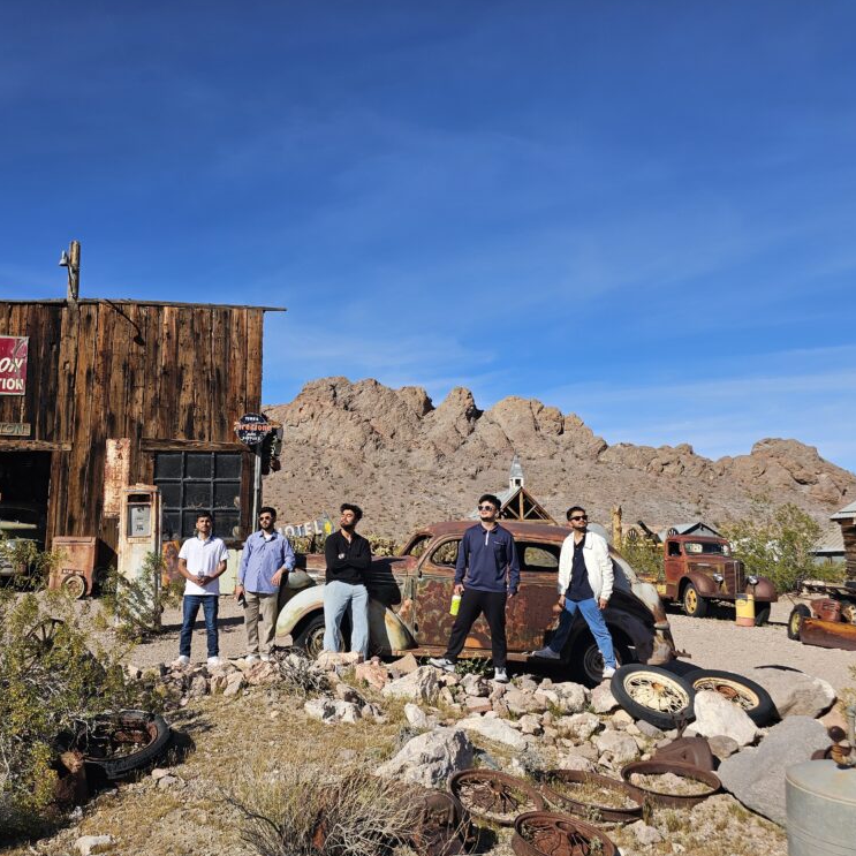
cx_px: 308
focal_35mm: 28
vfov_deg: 57.3
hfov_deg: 56.4
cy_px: 430
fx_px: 783
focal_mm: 6.3
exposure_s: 1/1008
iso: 10
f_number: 1.7
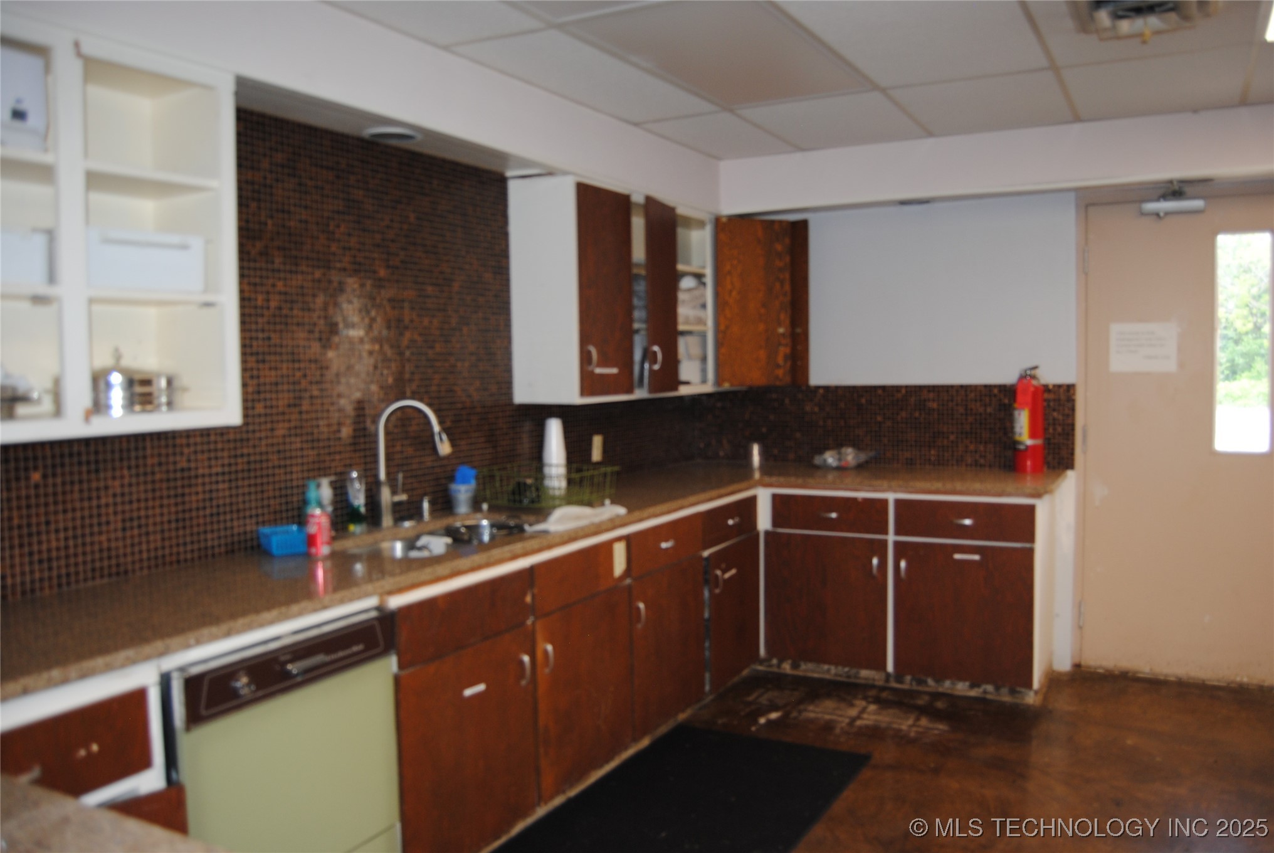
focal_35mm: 27
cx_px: 637
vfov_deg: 48.0
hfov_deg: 67.3
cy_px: 426
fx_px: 957
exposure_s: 1/60
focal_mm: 18
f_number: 3.5
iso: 200
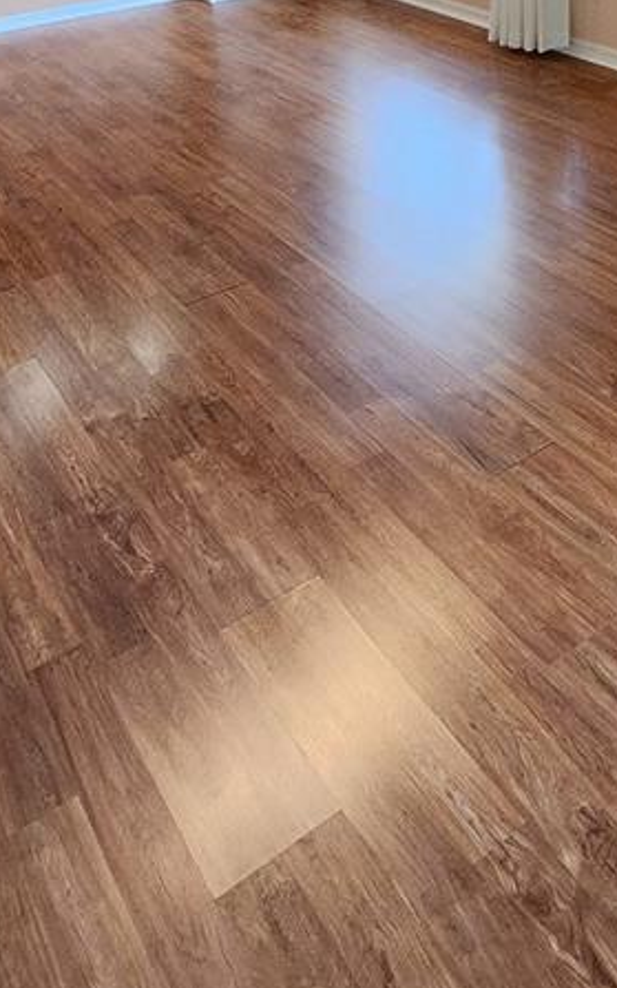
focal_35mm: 37
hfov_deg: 34.1
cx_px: 402
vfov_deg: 44.1
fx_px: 996
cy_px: -22
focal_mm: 1.74
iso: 250
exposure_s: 1/60
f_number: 2.2
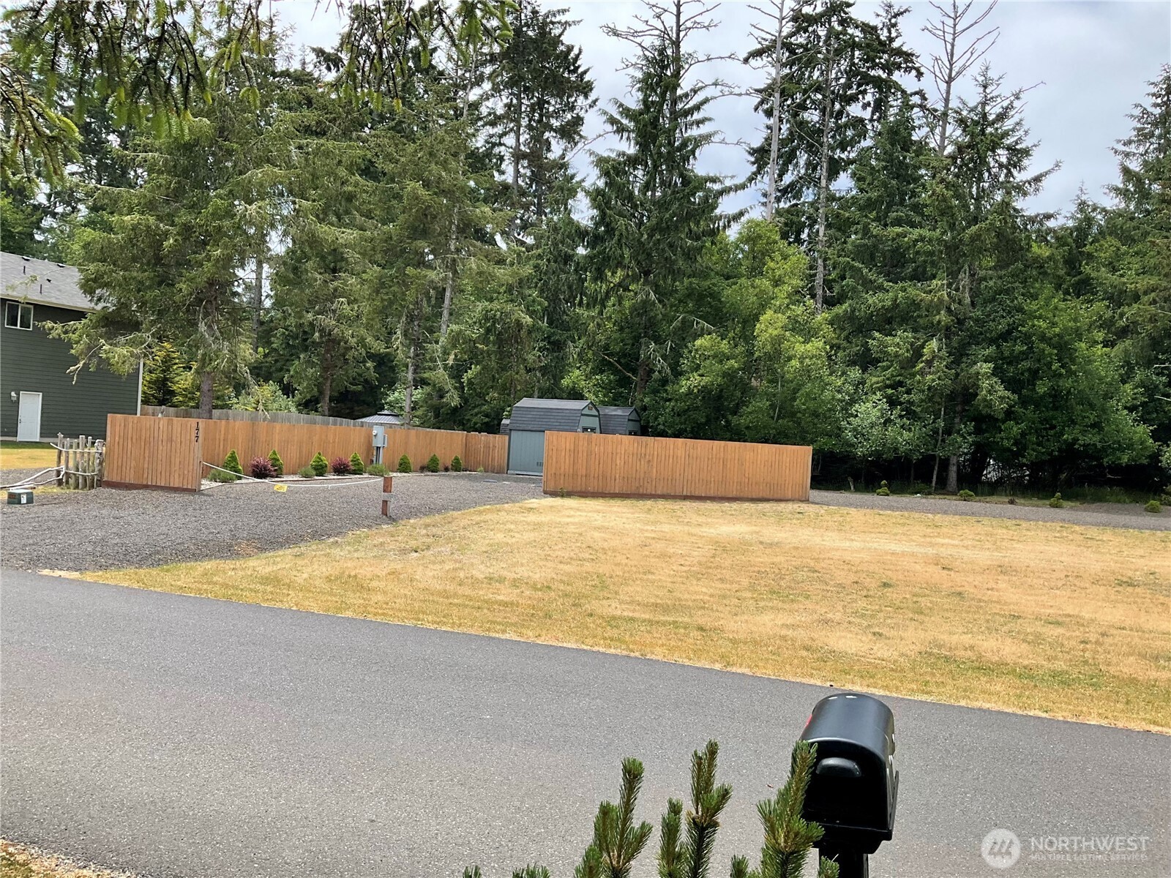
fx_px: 981
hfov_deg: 61.7
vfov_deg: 48.2
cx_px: 586
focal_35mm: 29
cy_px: 439
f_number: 1.8
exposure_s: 1/1121
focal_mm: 3
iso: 25
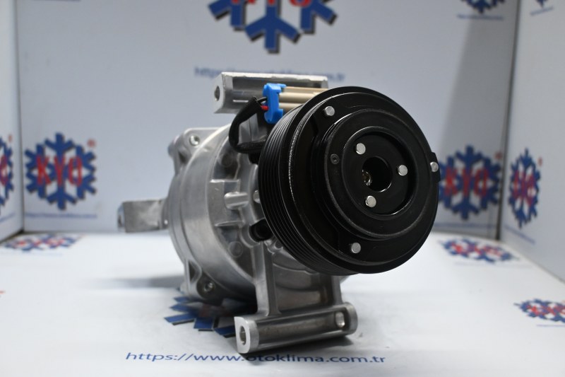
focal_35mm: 38
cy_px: 188
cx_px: 282
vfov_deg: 35.5
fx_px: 588
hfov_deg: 51.3
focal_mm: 25
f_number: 4.2
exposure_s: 1/125
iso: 1400
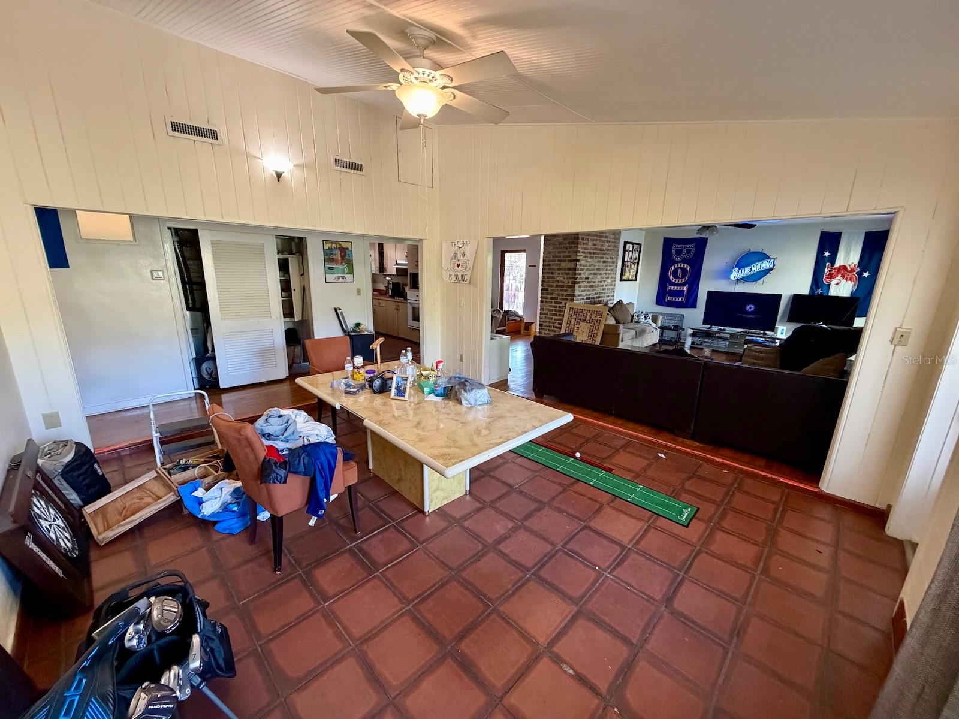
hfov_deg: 102.1
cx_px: 480
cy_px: 360
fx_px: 388
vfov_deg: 85.7
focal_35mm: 14
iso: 640
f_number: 2.2
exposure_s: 1/60
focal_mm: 2.22
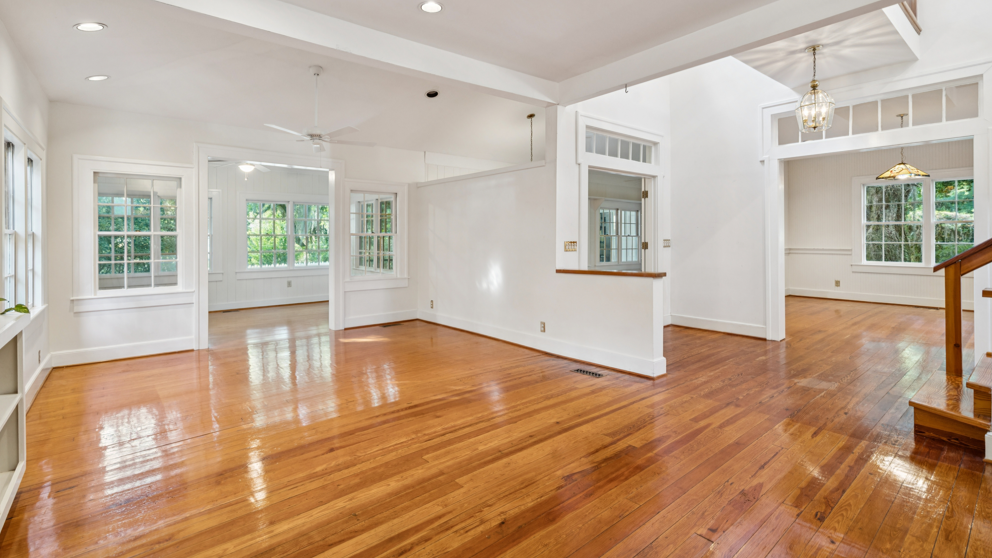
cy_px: 237
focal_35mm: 17
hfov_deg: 95.9
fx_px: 447
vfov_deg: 63.6
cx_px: 500
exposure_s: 1/3.33
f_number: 8
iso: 400
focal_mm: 16
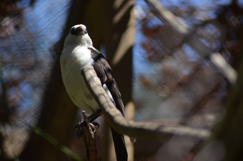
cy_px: 80
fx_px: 2526
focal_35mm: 375
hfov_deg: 5.5
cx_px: 122
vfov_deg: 3.7
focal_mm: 250
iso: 400
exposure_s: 1/1250
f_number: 5
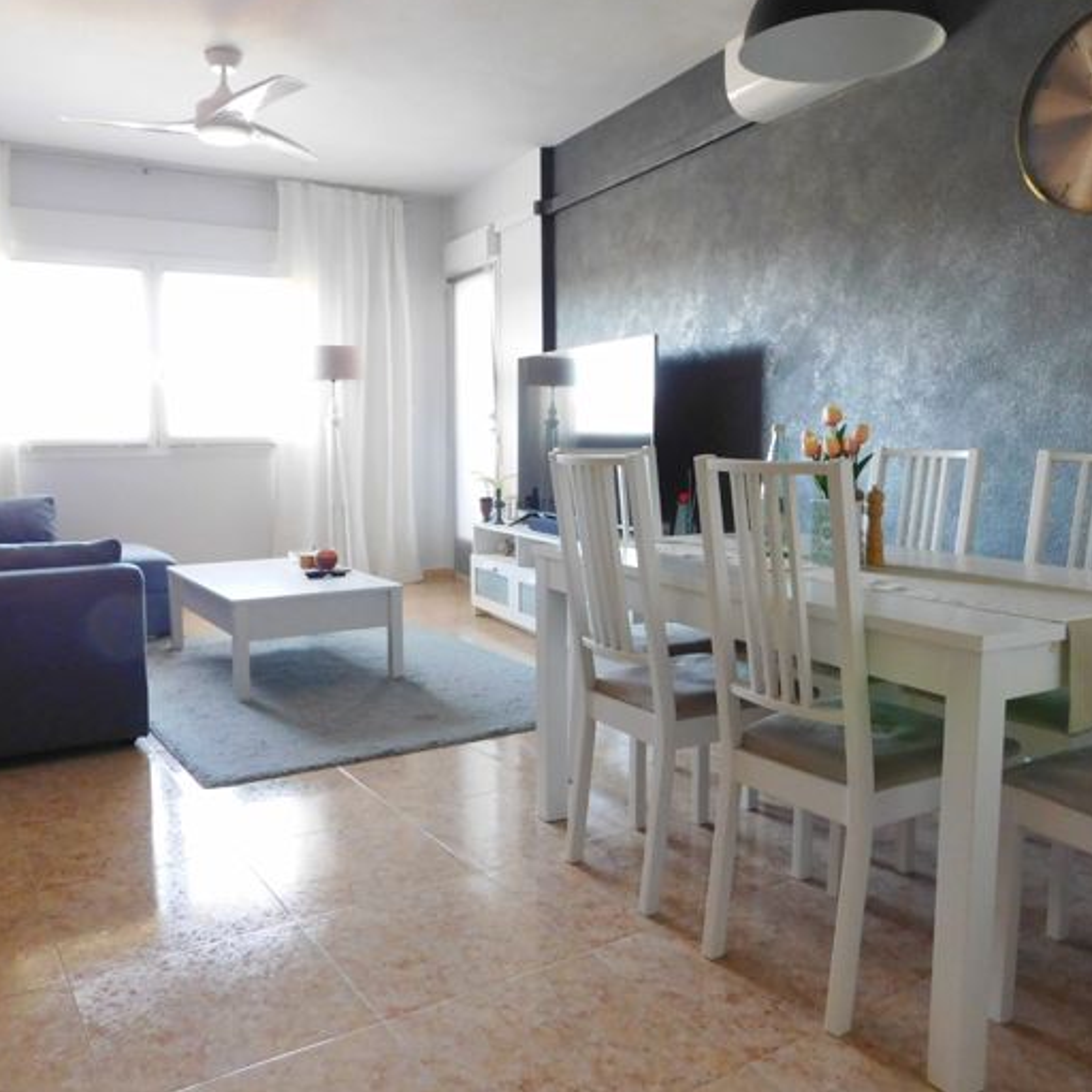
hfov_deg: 57.3
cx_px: 558
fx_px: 999
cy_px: 533
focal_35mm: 28
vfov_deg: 57.3
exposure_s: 1/30
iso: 250
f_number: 3
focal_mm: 4
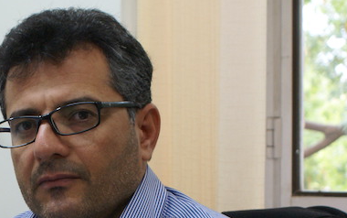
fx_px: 1290
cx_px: 22
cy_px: 258
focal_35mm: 136
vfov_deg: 9.5
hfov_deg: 15.1
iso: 400
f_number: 5.6
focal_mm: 35
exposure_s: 1/25
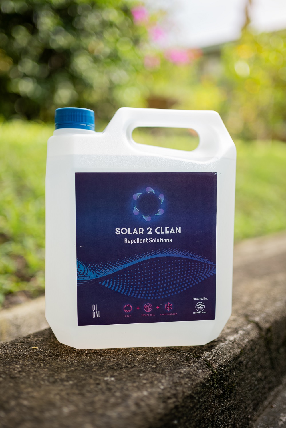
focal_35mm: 35
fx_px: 416
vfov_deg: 54.4
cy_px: 214
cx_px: 143
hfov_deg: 37.9
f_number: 1.8
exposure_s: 1/250
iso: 100
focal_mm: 35
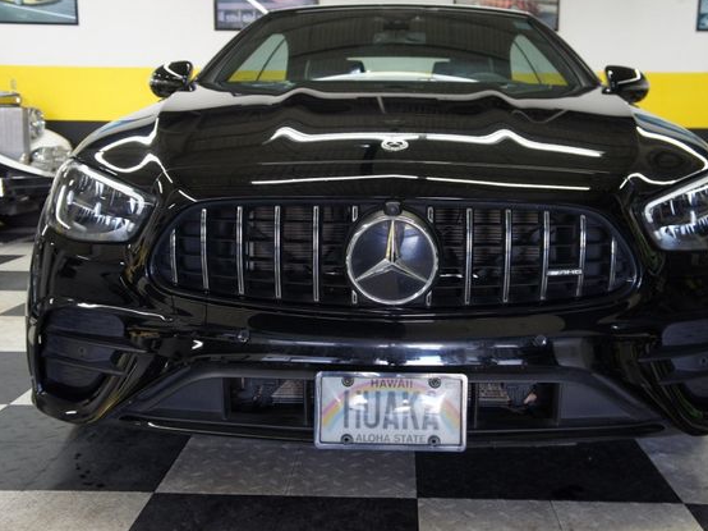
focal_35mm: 40
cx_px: 385
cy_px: 261
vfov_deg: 35.9
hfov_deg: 46.8
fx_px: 818
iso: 400
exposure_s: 1/40
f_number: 4
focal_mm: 24
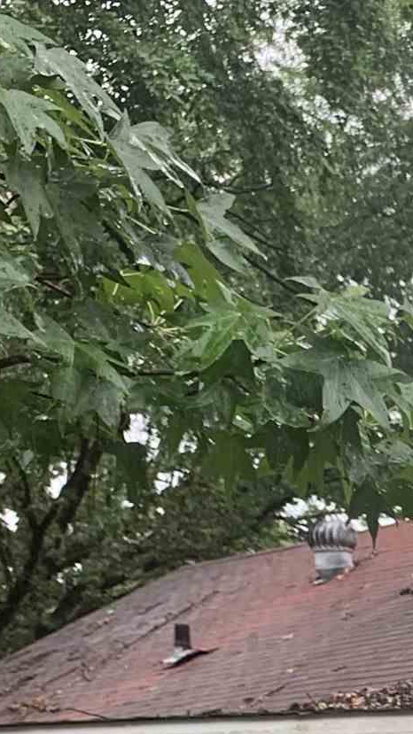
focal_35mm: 105
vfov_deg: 18.8
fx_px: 2045
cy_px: 977
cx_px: 826
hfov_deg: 10.6
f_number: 1.8
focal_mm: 4.25
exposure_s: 1/122
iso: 40
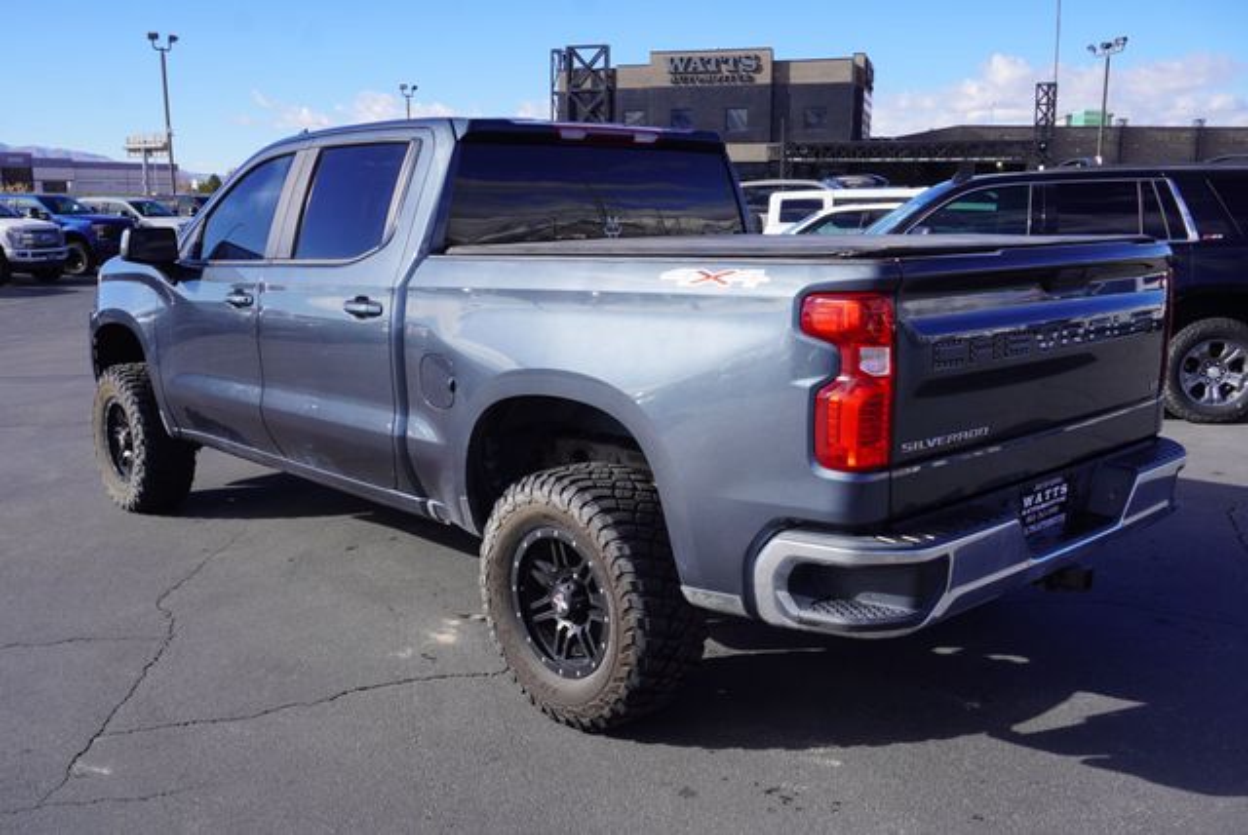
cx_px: 624
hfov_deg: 57.2
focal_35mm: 33
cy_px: 418
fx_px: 1145
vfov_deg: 40.0
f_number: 9
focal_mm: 22
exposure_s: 1/125
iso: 100
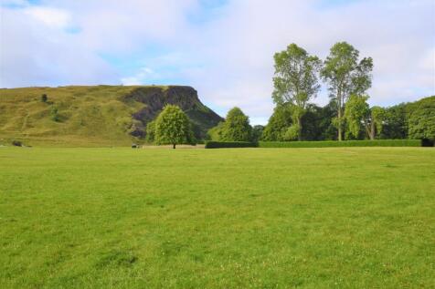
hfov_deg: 61.9
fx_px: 362
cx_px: 218
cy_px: 144
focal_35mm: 30
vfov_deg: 43.6
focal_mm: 20
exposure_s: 1/200
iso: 100
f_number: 9
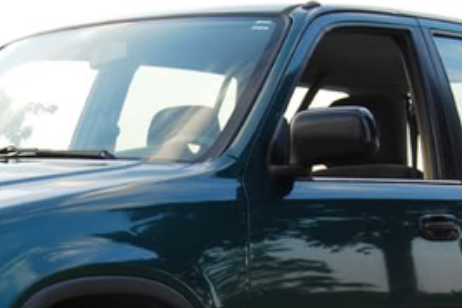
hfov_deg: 13.4
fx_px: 1963
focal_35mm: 153
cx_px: 112
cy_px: 316
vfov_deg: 8.9
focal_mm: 34
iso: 100
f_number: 6.3
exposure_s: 1/30
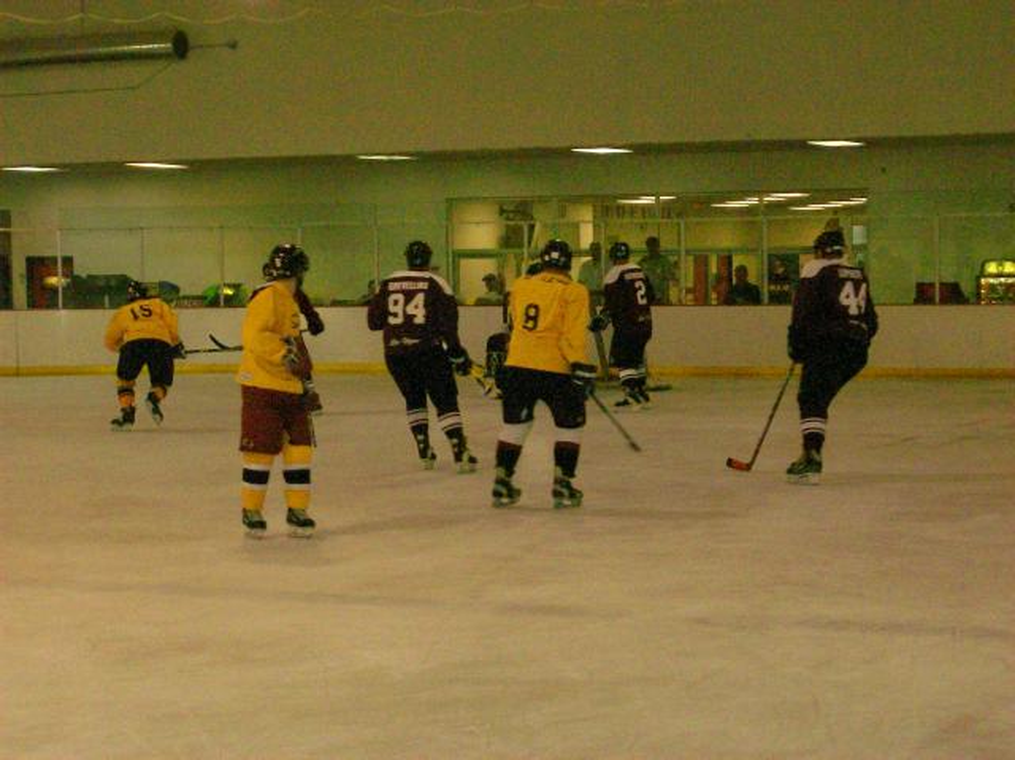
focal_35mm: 87
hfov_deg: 22.5
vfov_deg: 17.0
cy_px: 380
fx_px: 2549
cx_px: 508
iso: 140
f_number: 4.3
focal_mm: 14.3
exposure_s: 1/109
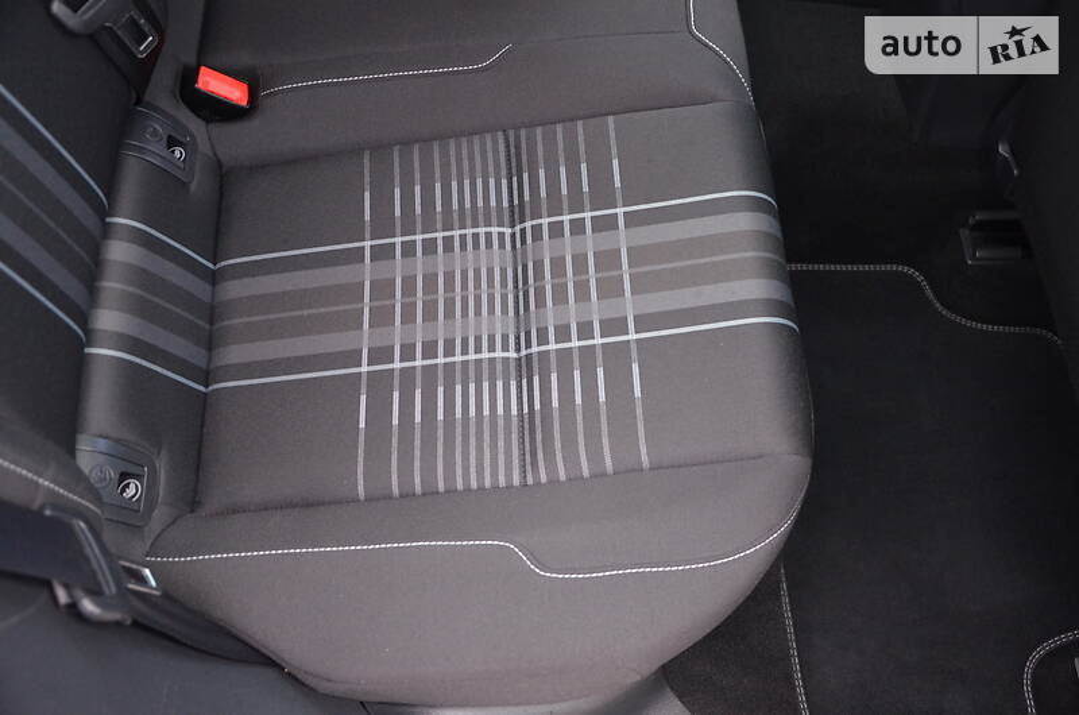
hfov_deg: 57.3
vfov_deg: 39.8
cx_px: 540
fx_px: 987
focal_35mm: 33
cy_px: 358
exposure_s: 1/15
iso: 1600
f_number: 3.8
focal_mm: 22
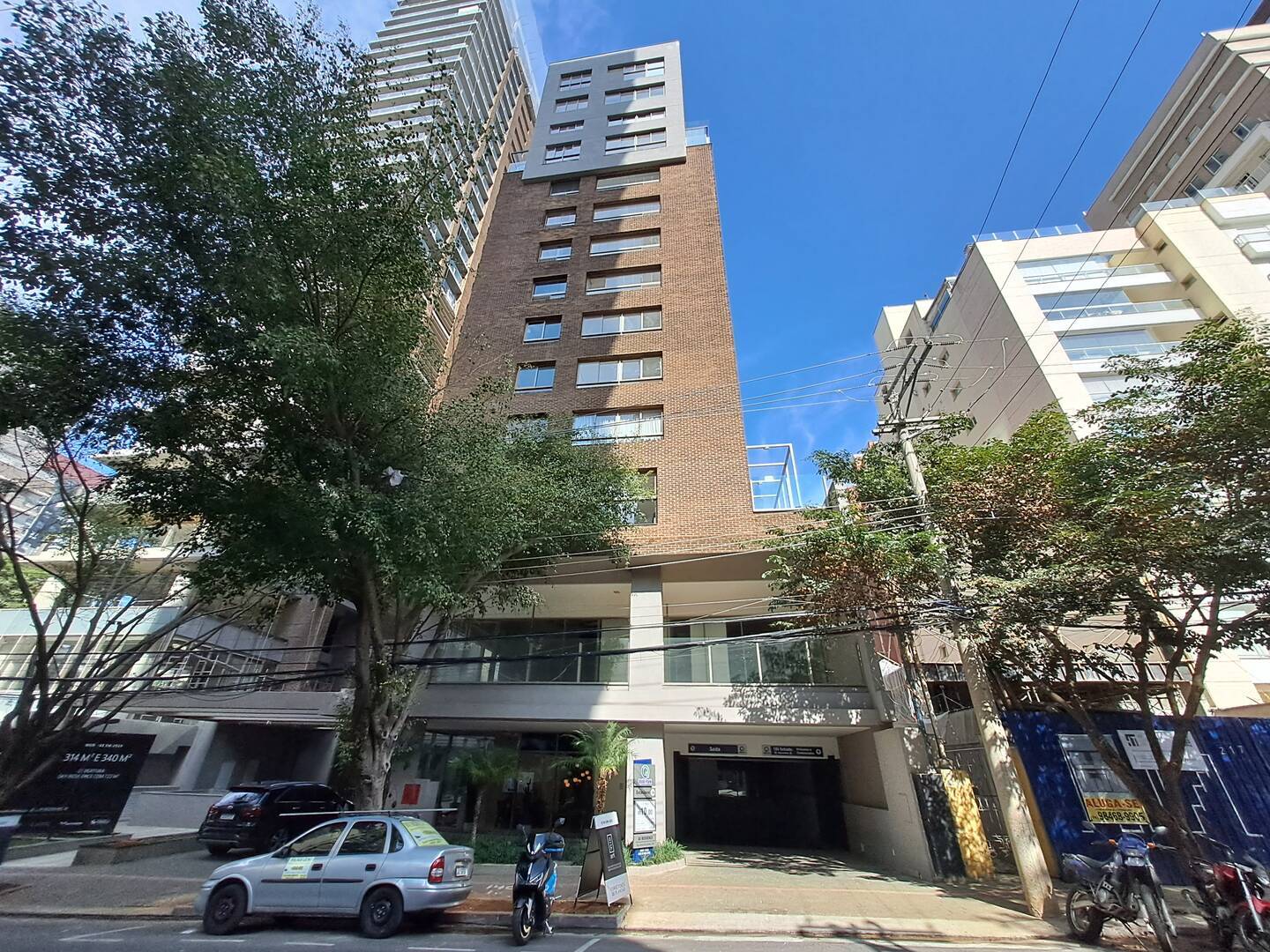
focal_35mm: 13
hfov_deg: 106.2
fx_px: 477
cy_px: 476
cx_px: 635
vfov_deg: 89.9
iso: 40
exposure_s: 1/1235
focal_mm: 1.42
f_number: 2.2
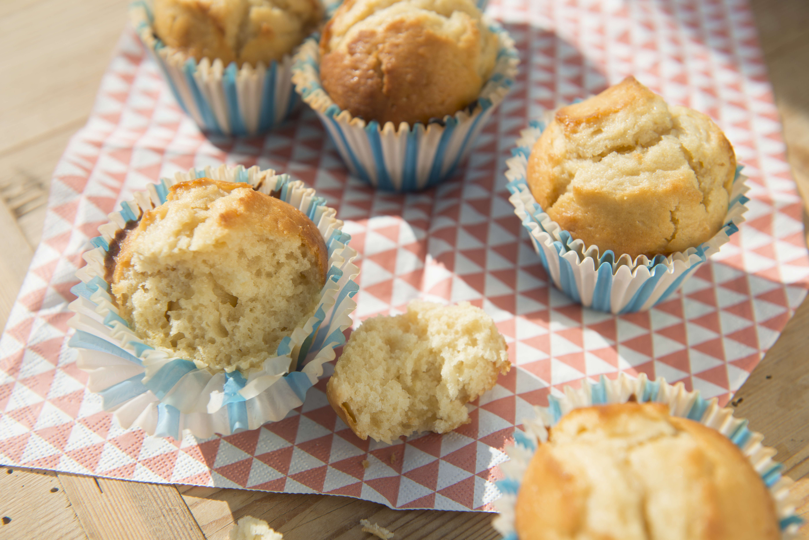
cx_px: 404
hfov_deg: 41.1
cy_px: 270
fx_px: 1079
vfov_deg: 28.1
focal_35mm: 48
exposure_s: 1/1000
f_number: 4.8
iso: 100
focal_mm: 48
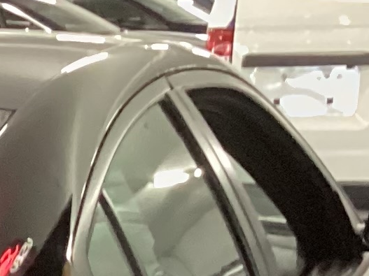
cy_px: 696
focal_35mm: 192
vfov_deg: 7.2
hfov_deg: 9.1
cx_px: -566
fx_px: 2046
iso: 320
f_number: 2.4
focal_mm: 3.3
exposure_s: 1/30
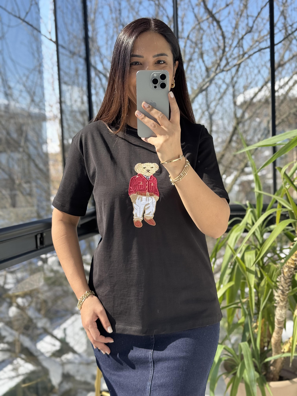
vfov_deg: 39.7
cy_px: 198
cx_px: 148
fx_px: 549
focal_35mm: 48
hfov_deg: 30.3
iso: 64
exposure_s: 1/558
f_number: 1.78
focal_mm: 6.76
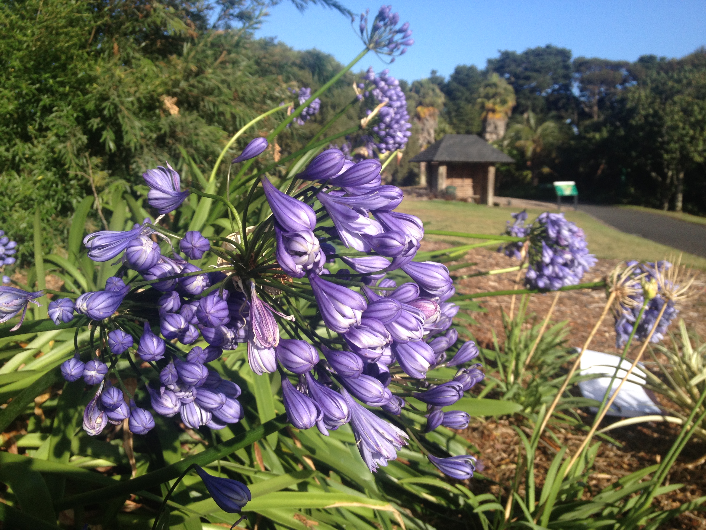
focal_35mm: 35
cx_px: 353
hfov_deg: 52.6
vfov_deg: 40.7
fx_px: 714
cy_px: 265
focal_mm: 4.28
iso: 50
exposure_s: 1/1151
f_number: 2.4
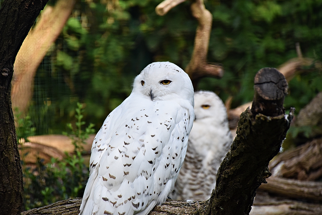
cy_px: 104
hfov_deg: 9.4
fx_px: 1959
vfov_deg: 6.3
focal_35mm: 219
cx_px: 166
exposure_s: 1/500
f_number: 5.6
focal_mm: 140
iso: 1000
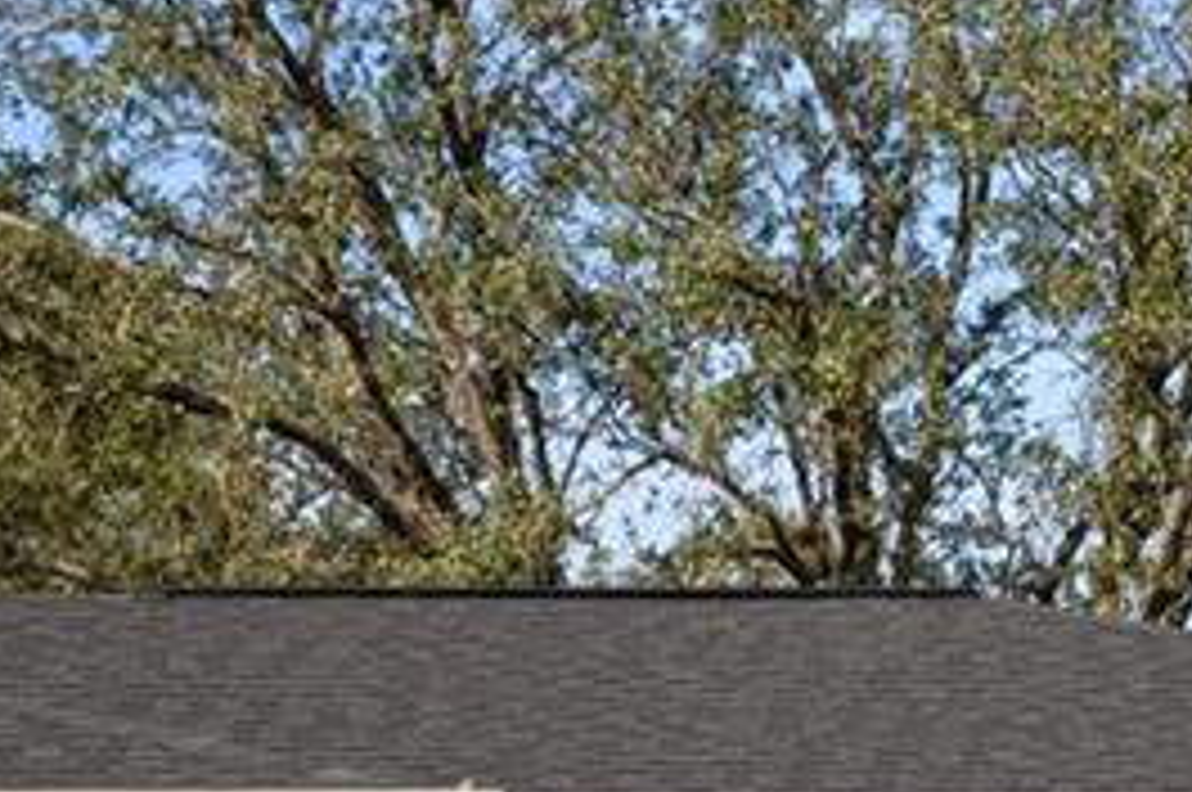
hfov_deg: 12.8
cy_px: 1233
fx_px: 5183
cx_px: -234
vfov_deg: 8.5
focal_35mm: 157
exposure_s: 1/250
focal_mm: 17.3
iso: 100
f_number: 9
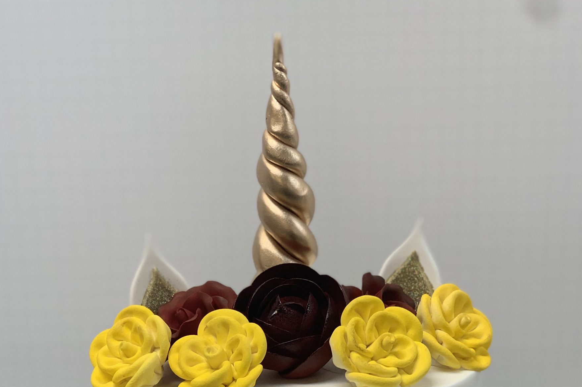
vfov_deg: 16.8
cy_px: 405
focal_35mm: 79
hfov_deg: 25.7
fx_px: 1277
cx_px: 281
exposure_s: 1/120
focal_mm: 6
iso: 80
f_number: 2.4
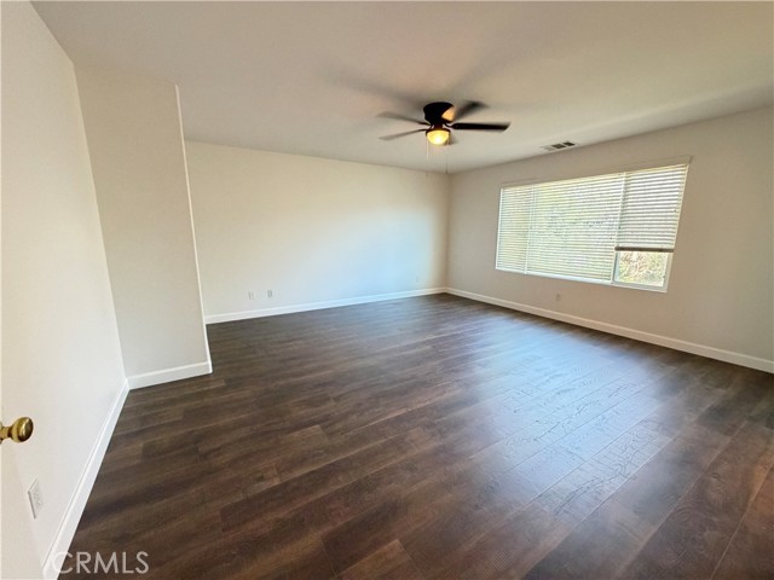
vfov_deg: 85.7
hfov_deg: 102.1
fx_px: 313
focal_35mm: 14
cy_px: 290
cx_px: 387
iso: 500
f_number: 2.2
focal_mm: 2.22
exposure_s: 1/60
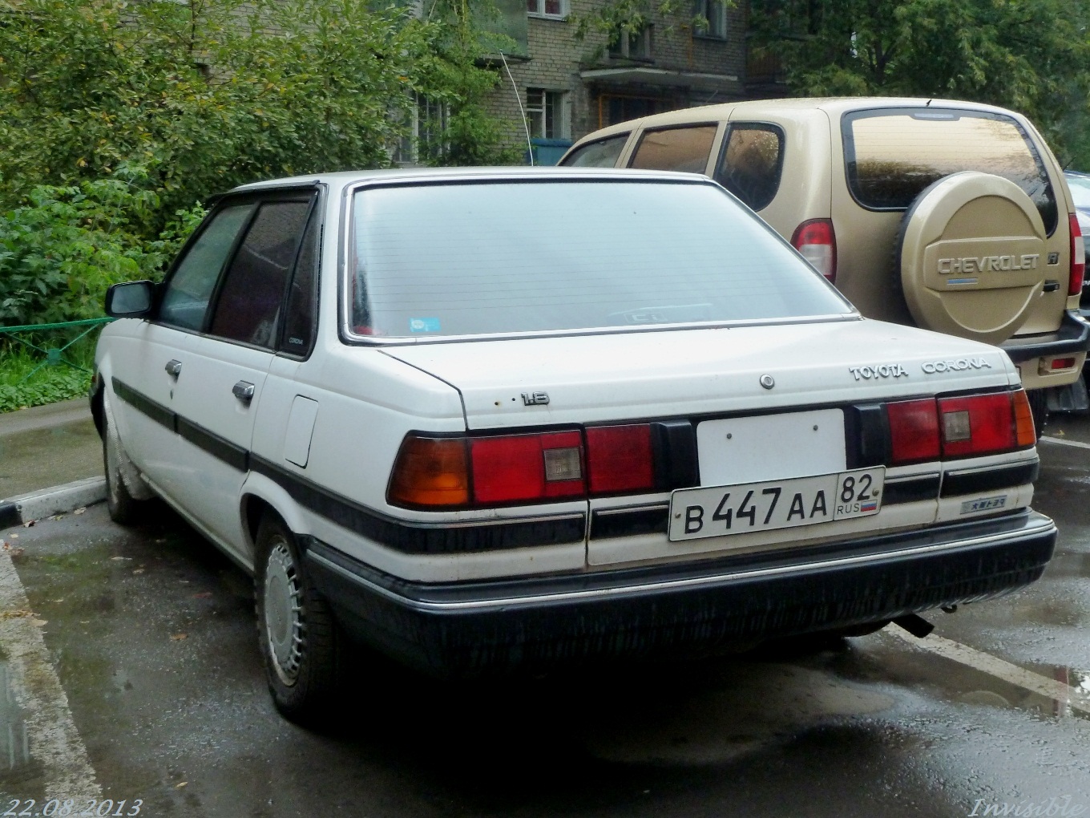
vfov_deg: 30.3
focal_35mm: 48
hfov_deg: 39.7
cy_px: 409
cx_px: 545
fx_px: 1511
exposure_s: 1/30
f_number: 3.8
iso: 320
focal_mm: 7.9
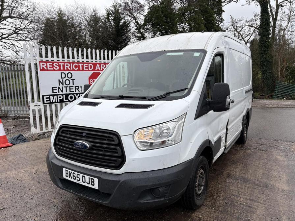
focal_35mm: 26
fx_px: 222
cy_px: 110
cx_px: 148
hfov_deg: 67.3
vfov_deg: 53.1
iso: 50
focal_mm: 5.96
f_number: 1.6
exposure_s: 1/1175
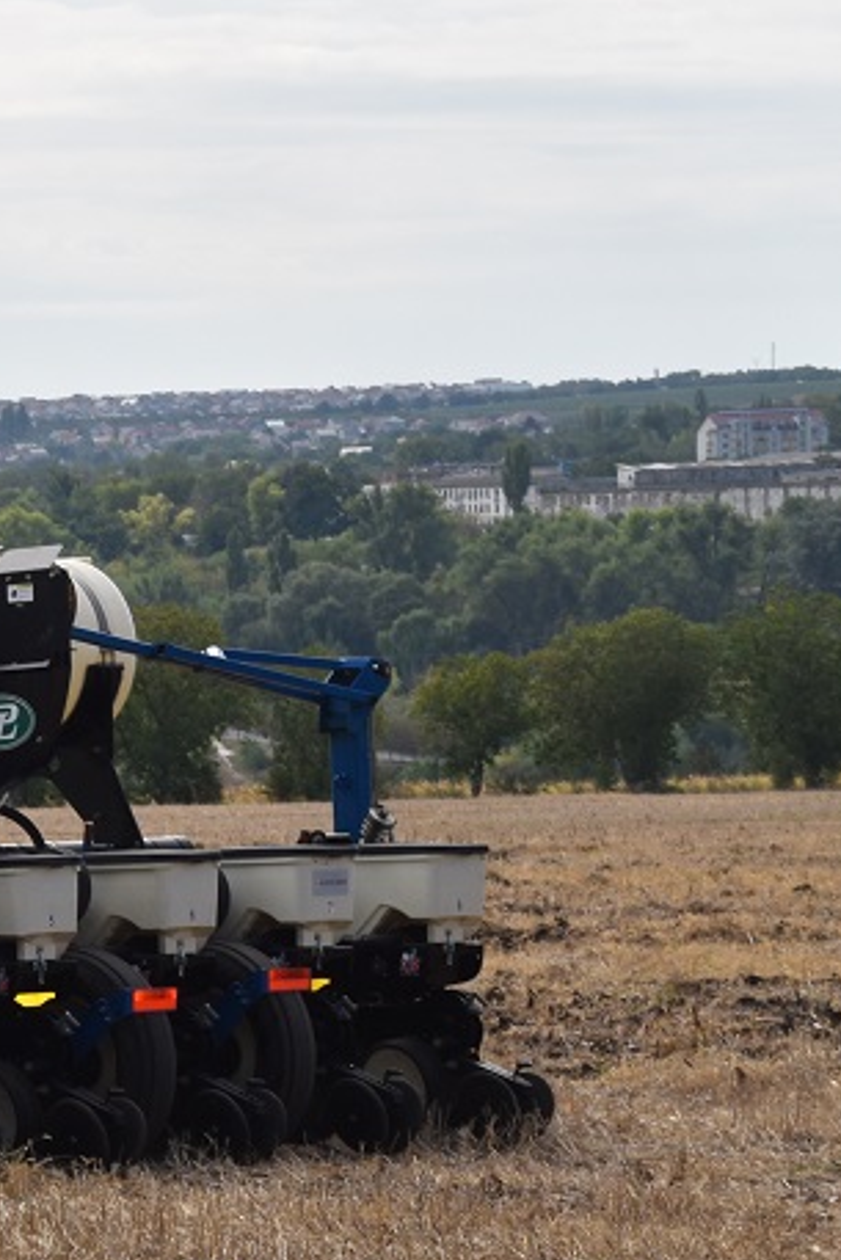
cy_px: 893
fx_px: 6617
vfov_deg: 10.9
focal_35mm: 189
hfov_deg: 7.1
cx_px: -596
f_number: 10
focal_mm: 48
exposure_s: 1/200
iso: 100
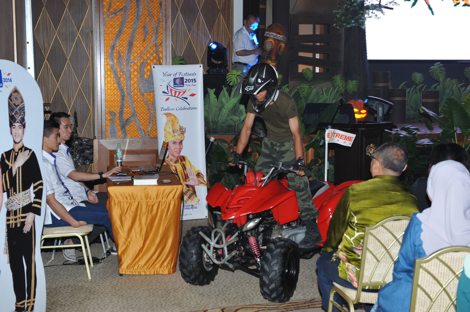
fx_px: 731
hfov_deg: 35.7
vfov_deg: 24.2
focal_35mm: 56
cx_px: 235
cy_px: 156
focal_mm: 56
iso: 800
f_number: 5
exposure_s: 1/80
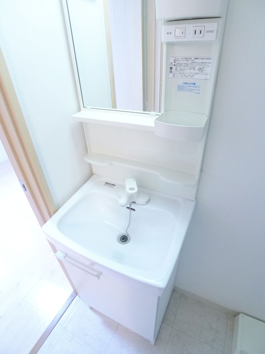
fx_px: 245
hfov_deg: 56.8
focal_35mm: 24
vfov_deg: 71.6
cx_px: 132
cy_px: 177
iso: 400
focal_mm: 5.1
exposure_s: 1/20
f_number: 2
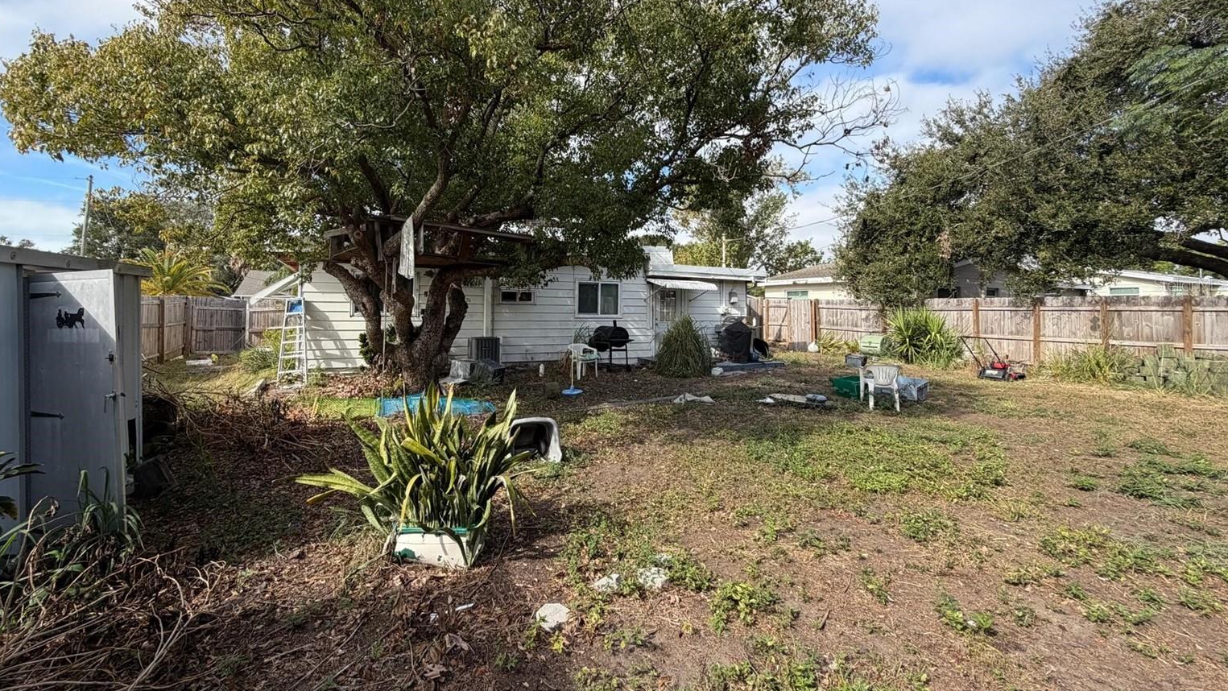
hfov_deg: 99.3
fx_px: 521
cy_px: 284
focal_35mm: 16
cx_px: 585
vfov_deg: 66.6
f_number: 2.2
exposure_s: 1/742
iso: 40
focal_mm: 2.22
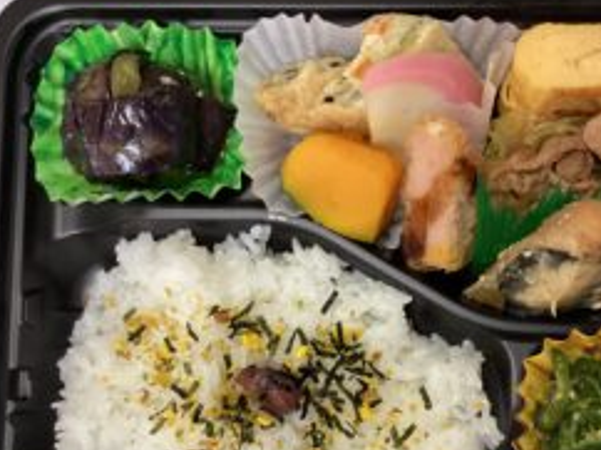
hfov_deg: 39.3
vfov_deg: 29.9
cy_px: 312
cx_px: 391
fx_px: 833
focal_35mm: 48
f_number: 2.4
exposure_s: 1/40
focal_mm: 3.3
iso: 250
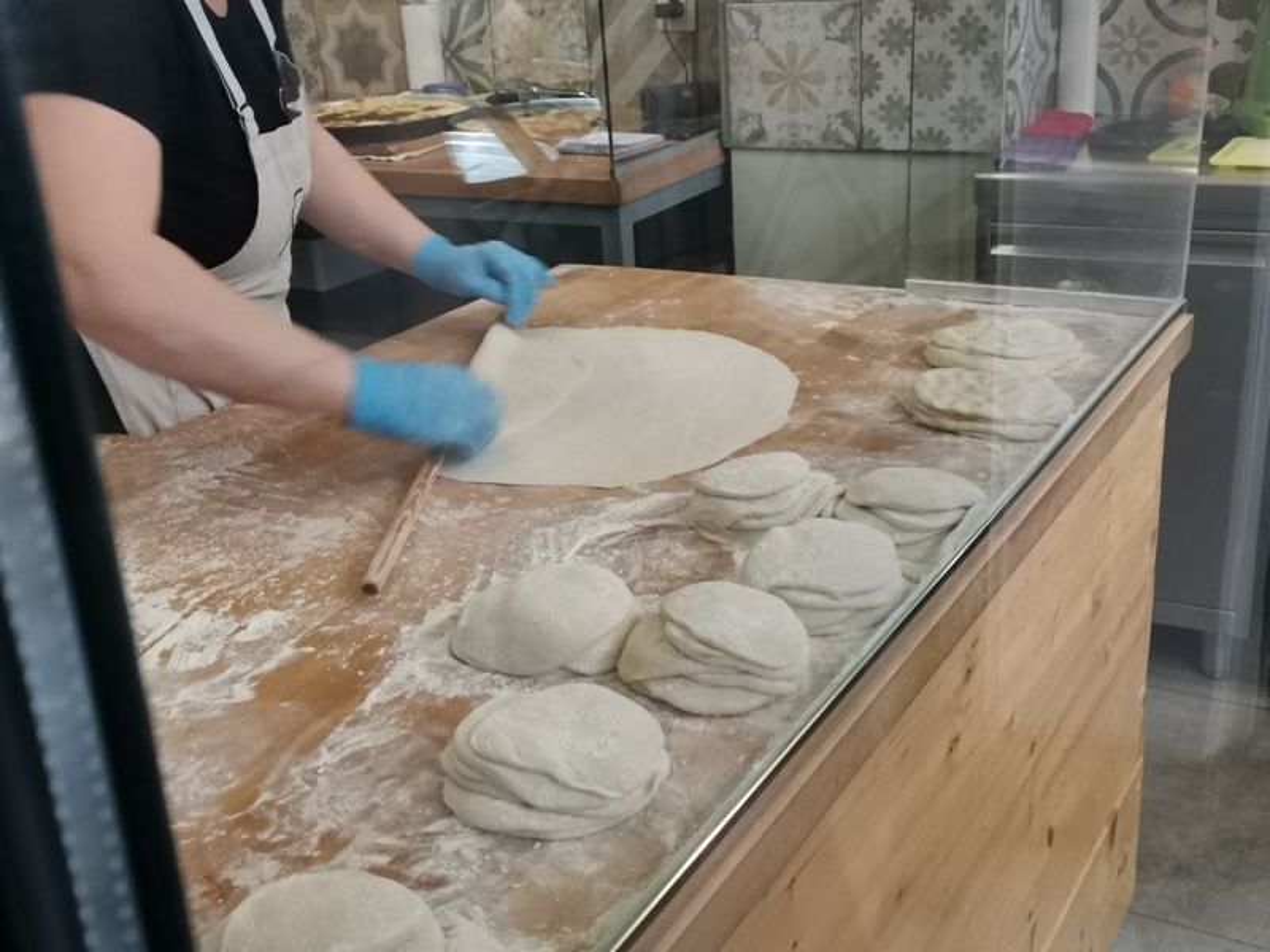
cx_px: 635
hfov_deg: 46.8
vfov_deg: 36.0
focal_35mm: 40
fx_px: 1468
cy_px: 476
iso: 500
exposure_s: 1/50
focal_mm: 4.75
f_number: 1.8
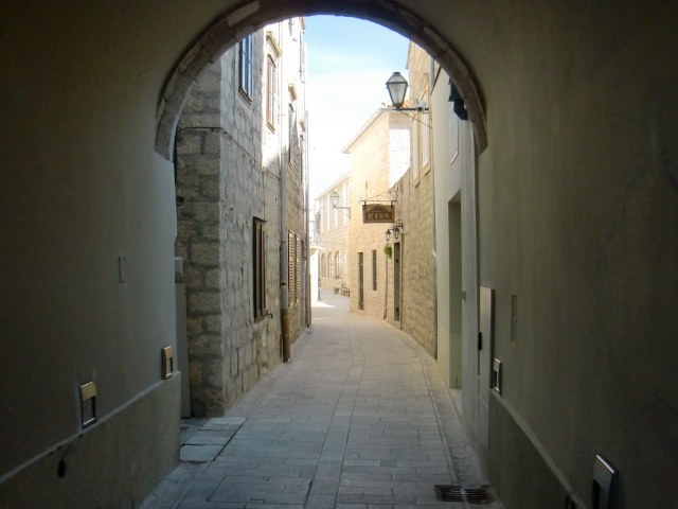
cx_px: 339
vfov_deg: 37.7
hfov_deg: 49.0
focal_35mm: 38
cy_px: 254
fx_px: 744
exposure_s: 1/320
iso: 100
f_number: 3.9
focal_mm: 6.66
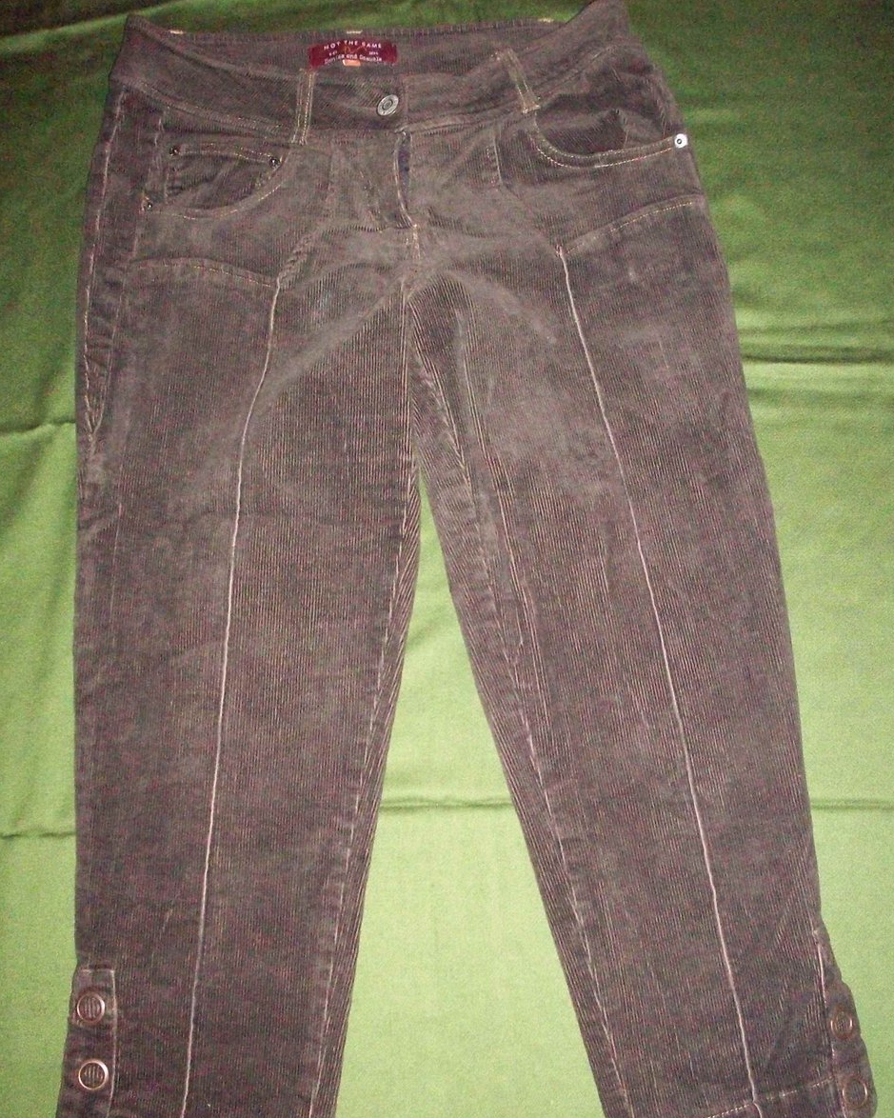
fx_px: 1356
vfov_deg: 44.7
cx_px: 429
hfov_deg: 36.5
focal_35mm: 41
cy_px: 620
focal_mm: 6.2
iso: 800
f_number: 2.8
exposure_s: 1/128
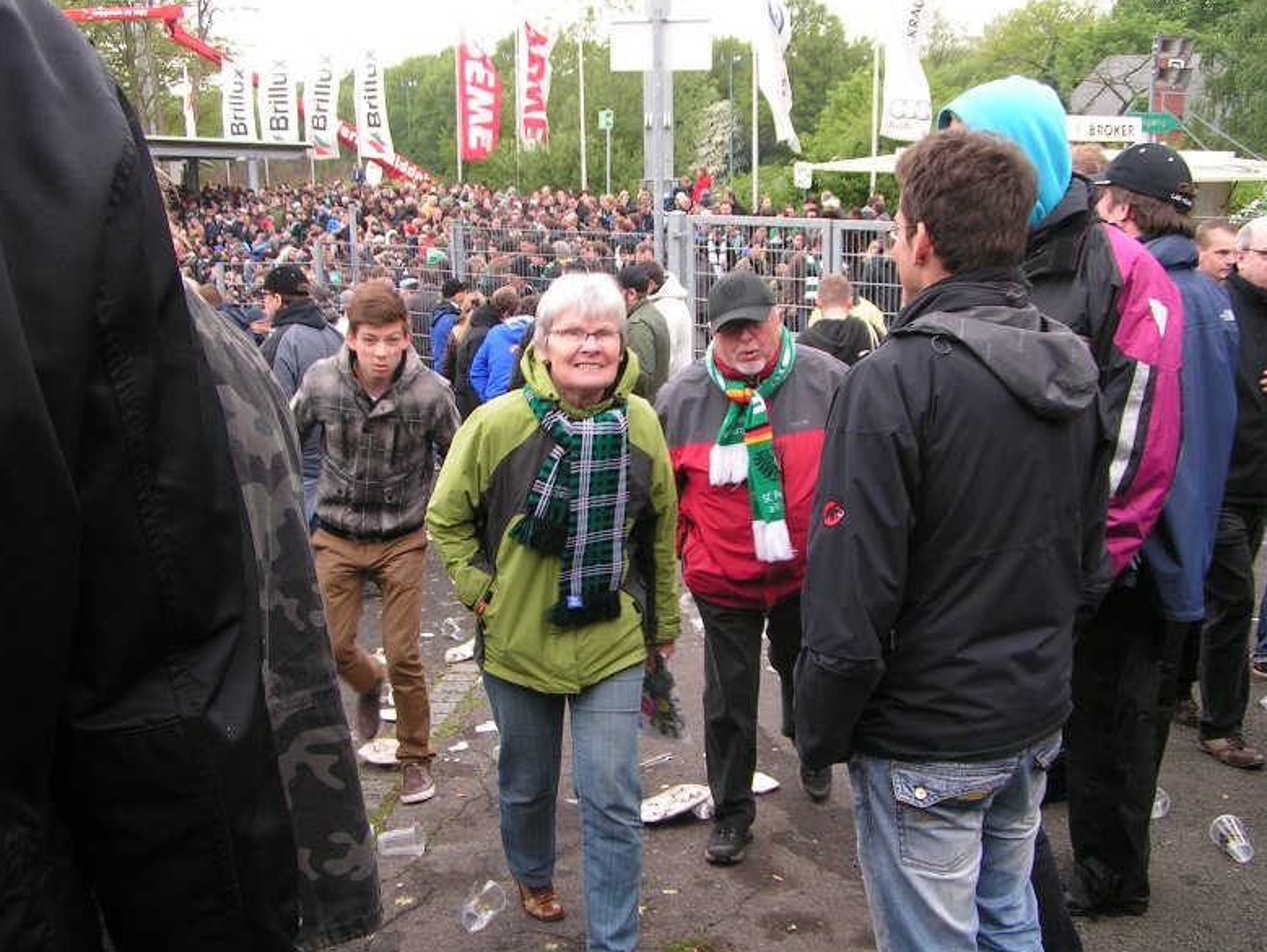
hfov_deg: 47.8
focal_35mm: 39
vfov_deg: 36.8
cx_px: 629
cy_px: 470
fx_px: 1428
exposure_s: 1/60
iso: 50
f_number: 4.5
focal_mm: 5.8
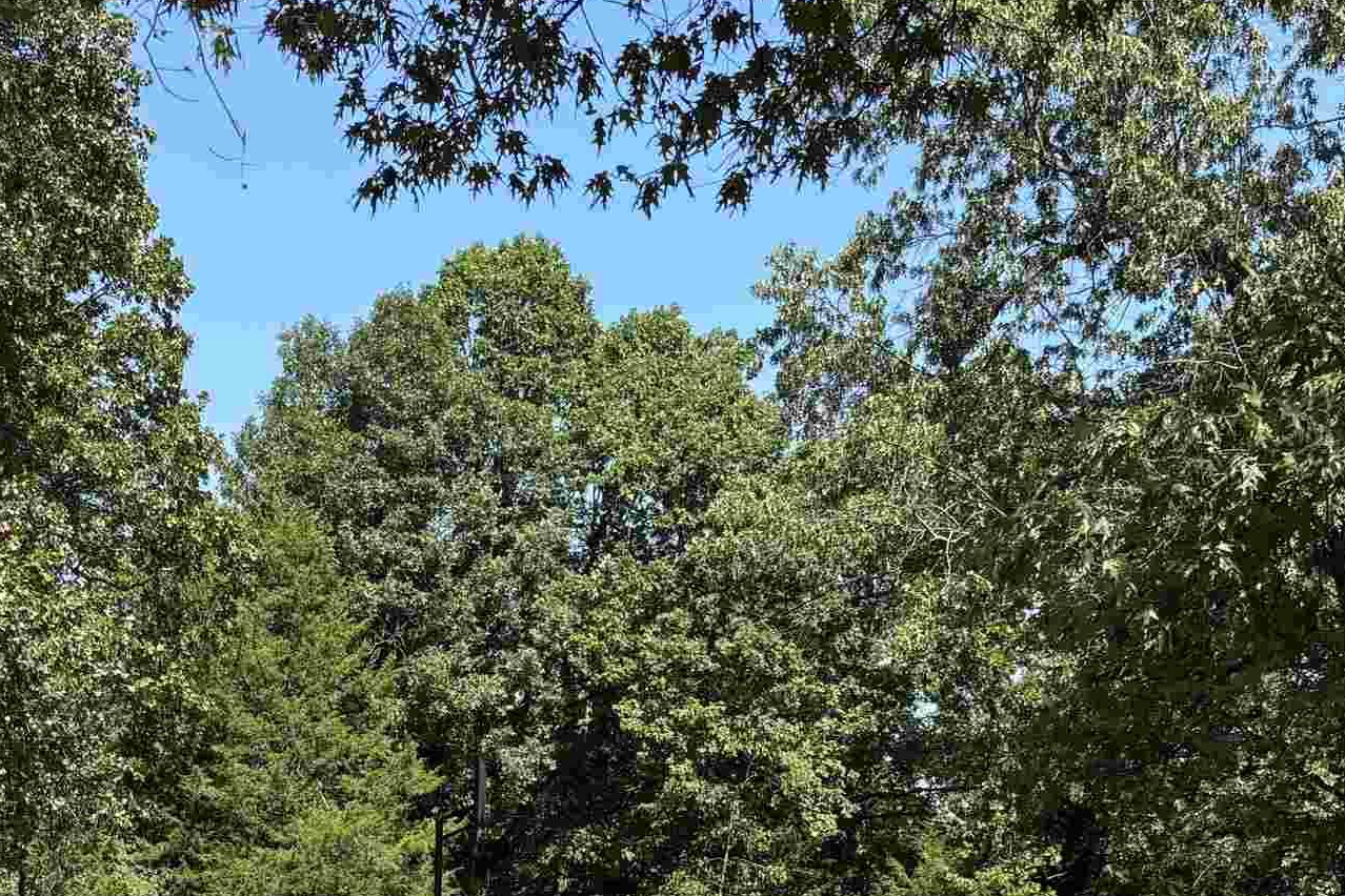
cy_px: 961
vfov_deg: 20.1
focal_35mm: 65
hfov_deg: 30.9
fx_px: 2428
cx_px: 586
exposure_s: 1/1499
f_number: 1.6
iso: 50
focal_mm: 5.96
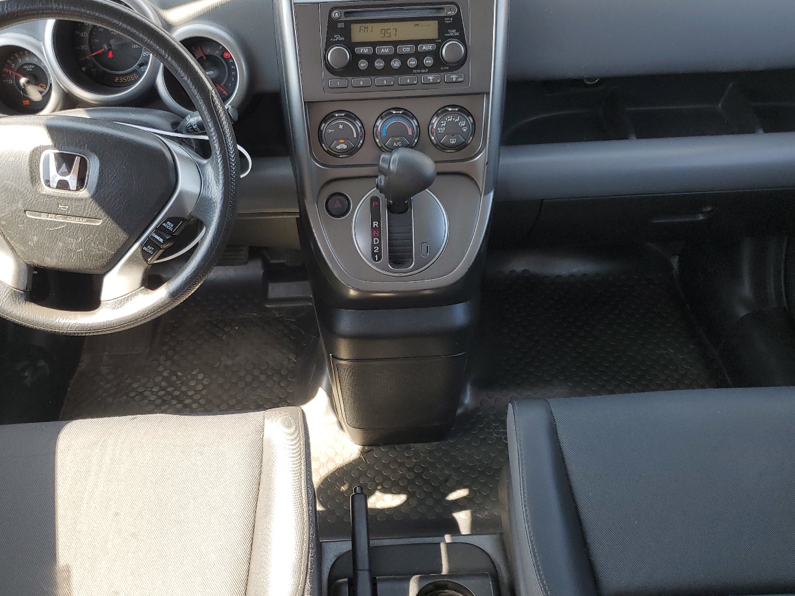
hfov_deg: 53.9
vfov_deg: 41.8
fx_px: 781
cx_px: 369
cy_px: 304
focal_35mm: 34
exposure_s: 1/233
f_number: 1.5
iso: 50
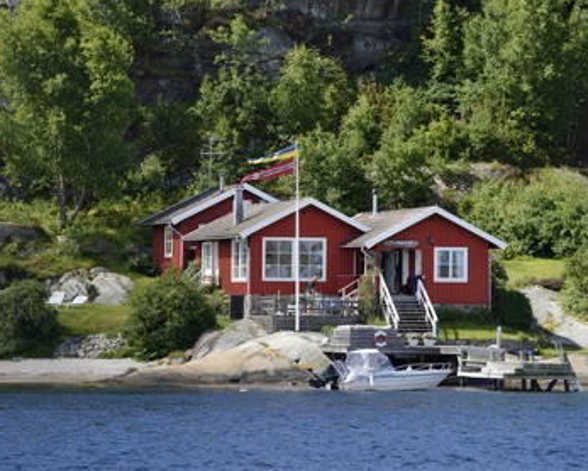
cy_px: 236
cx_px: 324
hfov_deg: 8.5
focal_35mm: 227
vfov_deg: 6.8
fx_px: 3953
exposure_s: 1/640
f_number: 5
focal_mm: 200
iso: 200
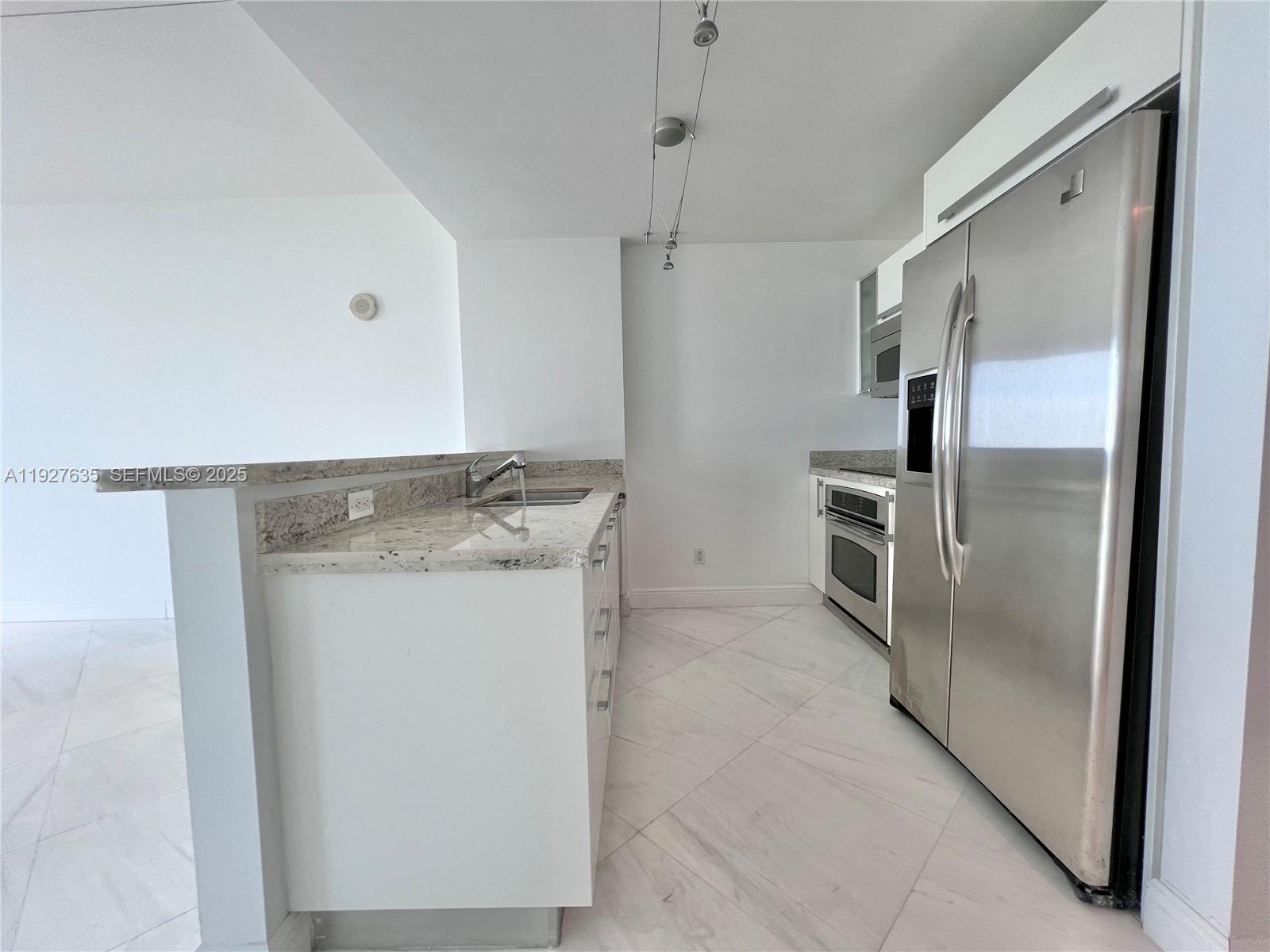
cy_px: 476
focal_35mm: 13
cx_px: 635
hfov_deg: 106.2
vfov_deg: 89.9
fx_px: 477
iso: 80
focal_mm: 1.57
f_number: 1.8
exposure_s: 1/120
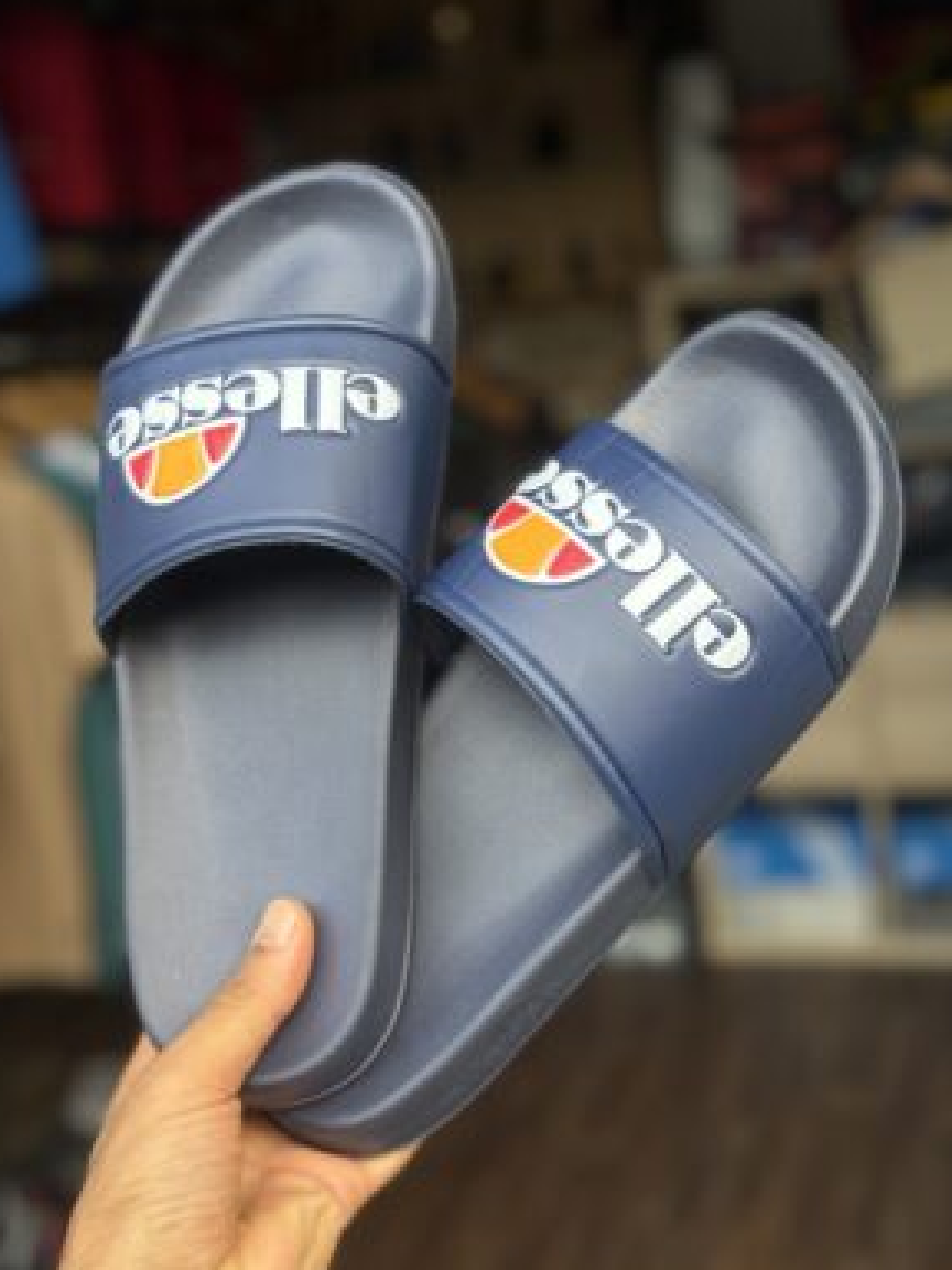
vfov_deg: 38.2
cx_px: 473
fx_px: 1833
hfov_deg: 29.1
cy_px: 635
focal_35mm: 50
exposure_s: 1/197
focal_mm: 6.76
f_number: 1.78
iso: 50
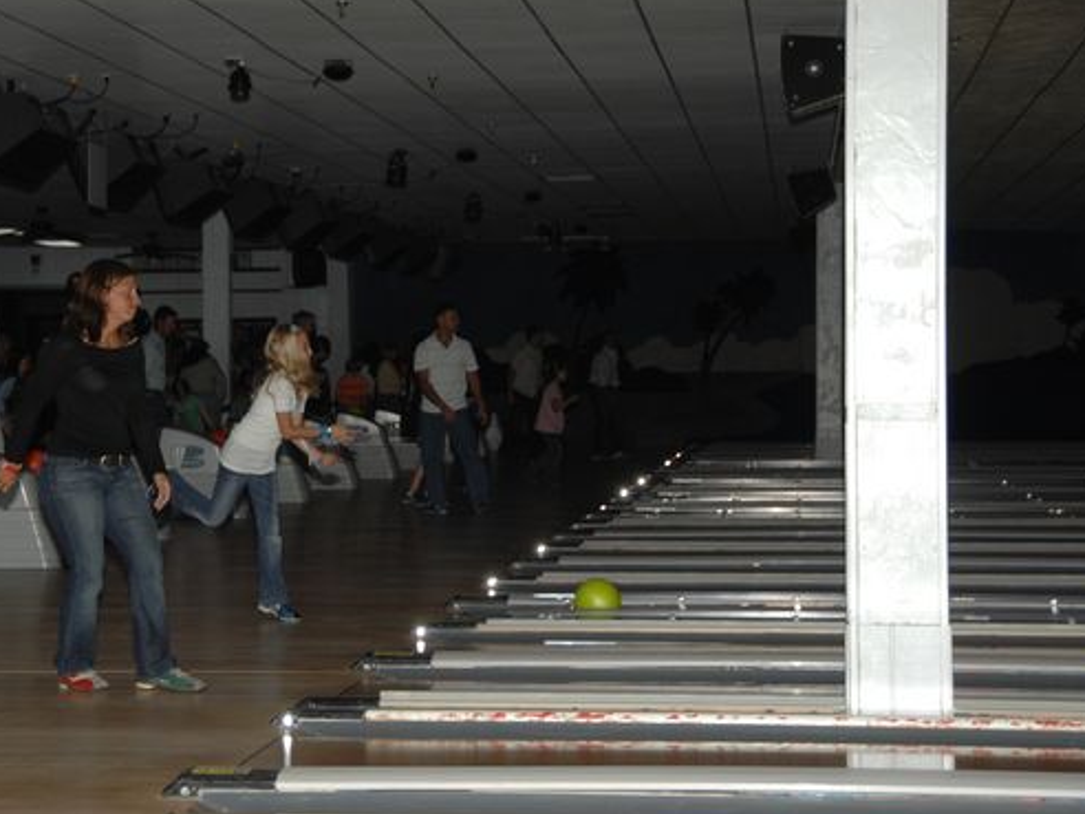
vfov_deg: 14.1
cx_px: 410
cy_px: 405
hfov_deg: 18.7
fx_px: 3291
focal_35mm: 105
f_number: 4.8
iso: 200
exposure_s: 1/125
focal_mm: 56
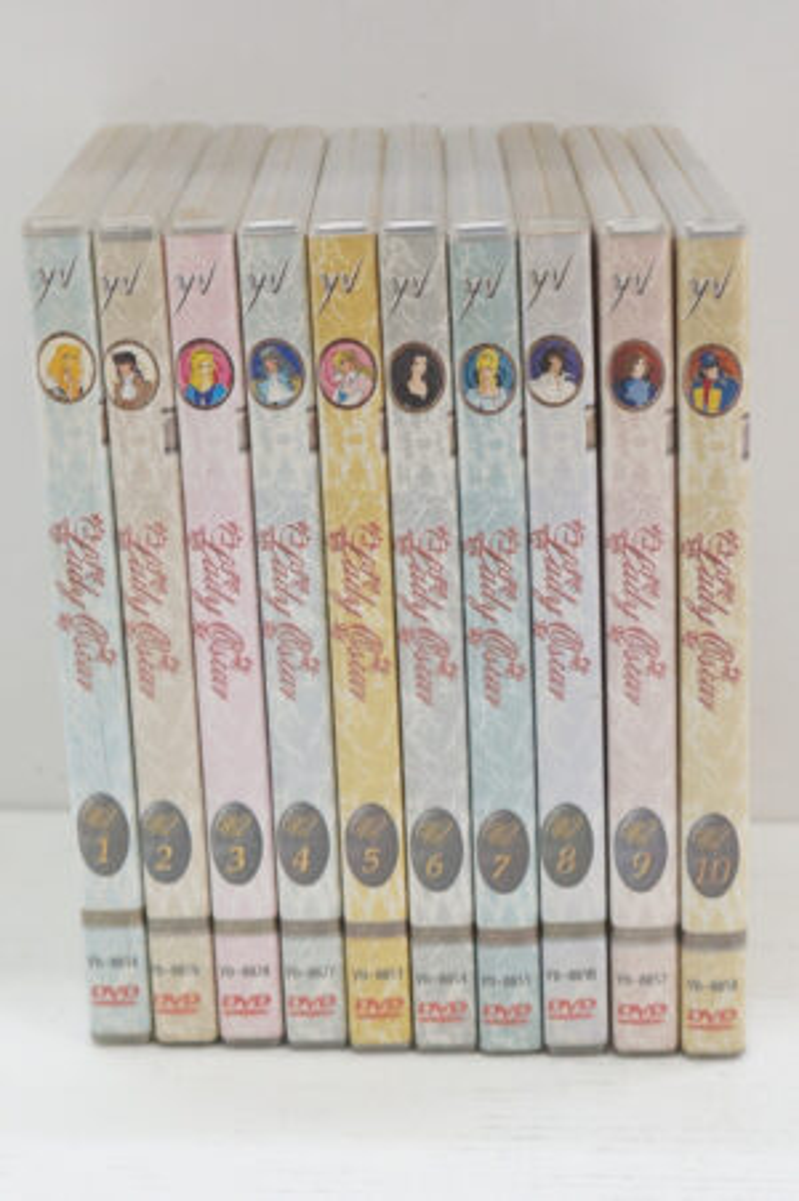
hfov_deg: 38.3
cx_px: 400
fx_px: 1150
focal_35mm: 34
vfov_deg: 55.1
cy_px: 600
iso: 800
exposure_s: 1/60
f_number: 4.5
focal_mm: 23
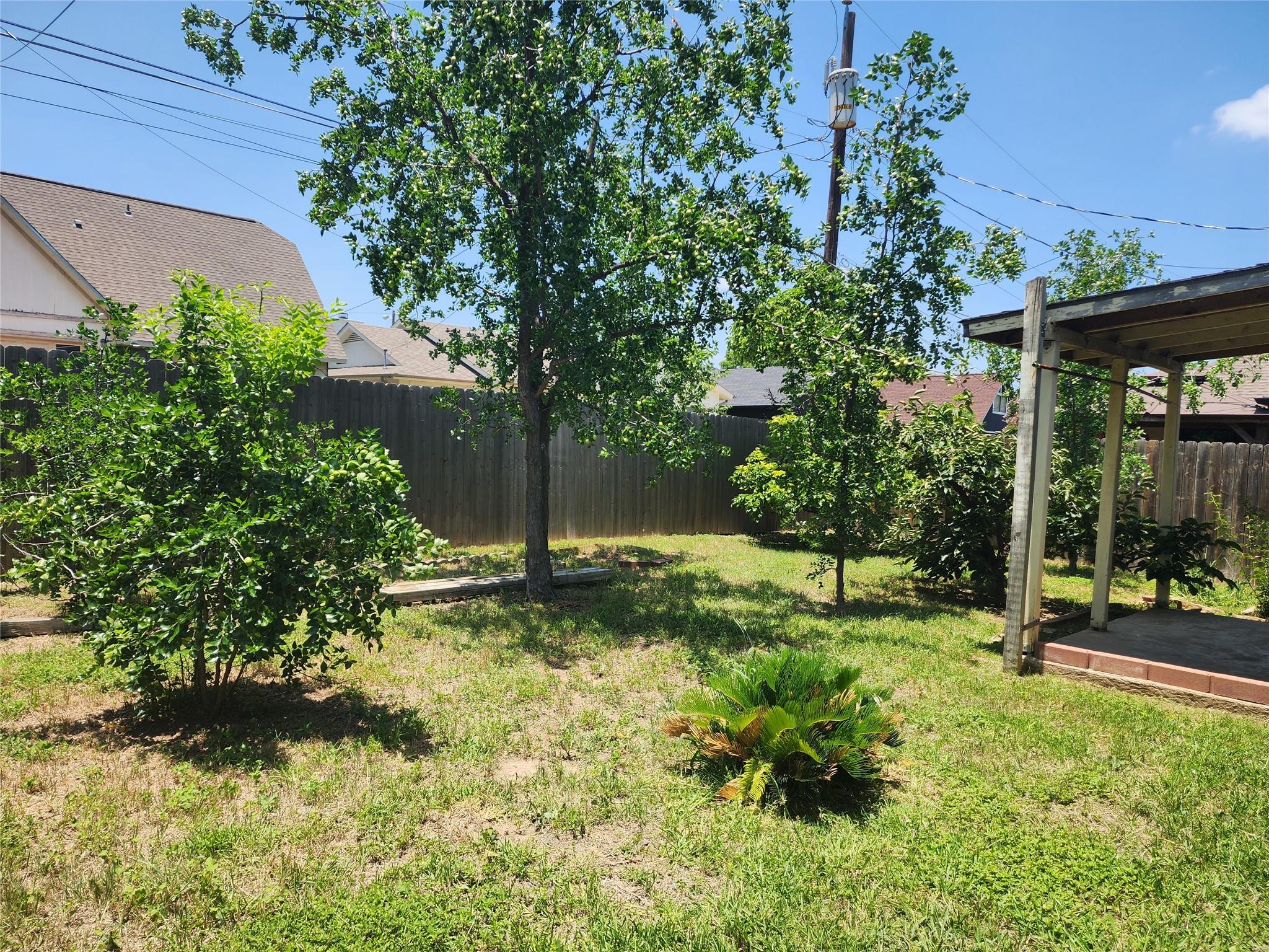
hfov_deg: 73.9
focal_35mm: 23
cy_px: 476
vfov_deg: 58.9
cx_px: 634
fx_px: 843
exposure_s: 1/634
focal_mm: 6.4
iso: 12
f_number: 1.8
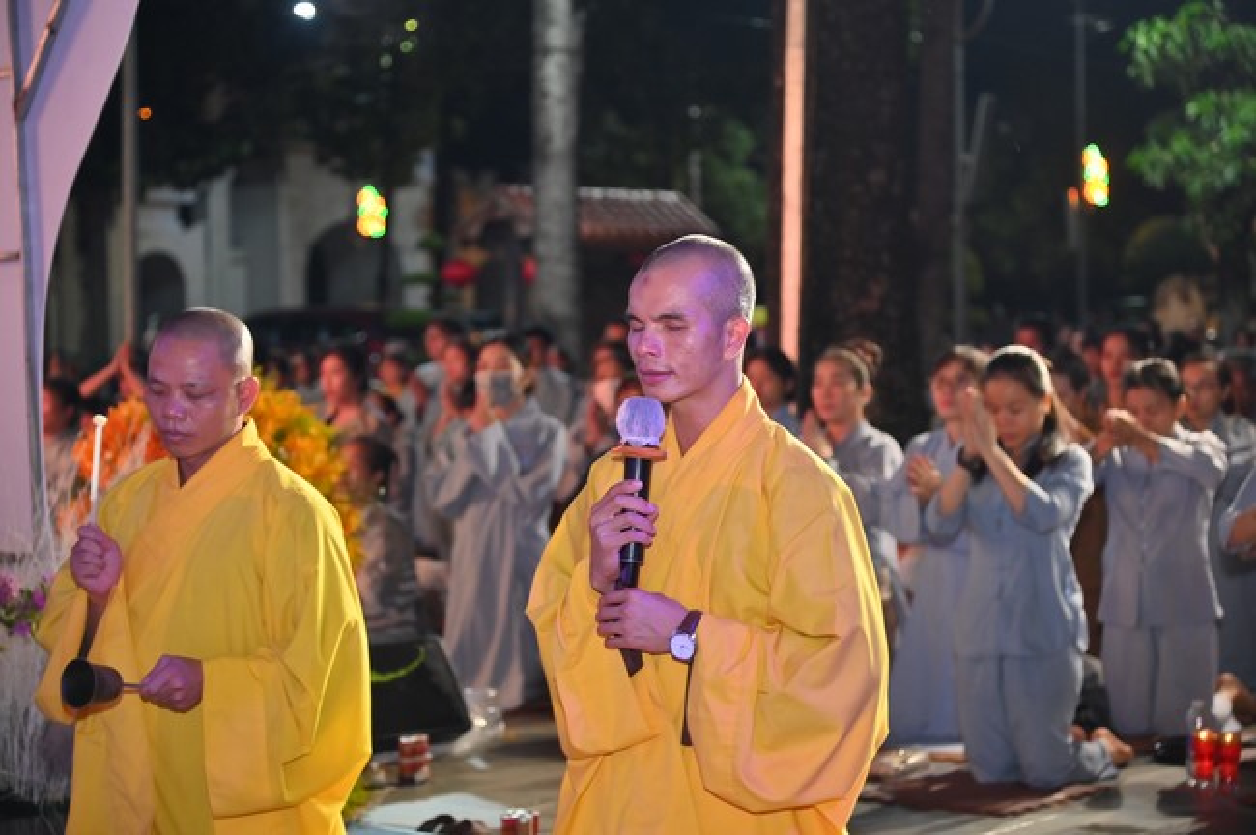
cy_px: 418
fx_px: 2858
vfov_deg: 16.6
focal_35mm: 82
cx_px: 628
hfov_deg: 24.8
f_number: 4
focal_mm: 82
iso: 1000
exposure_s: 1/125
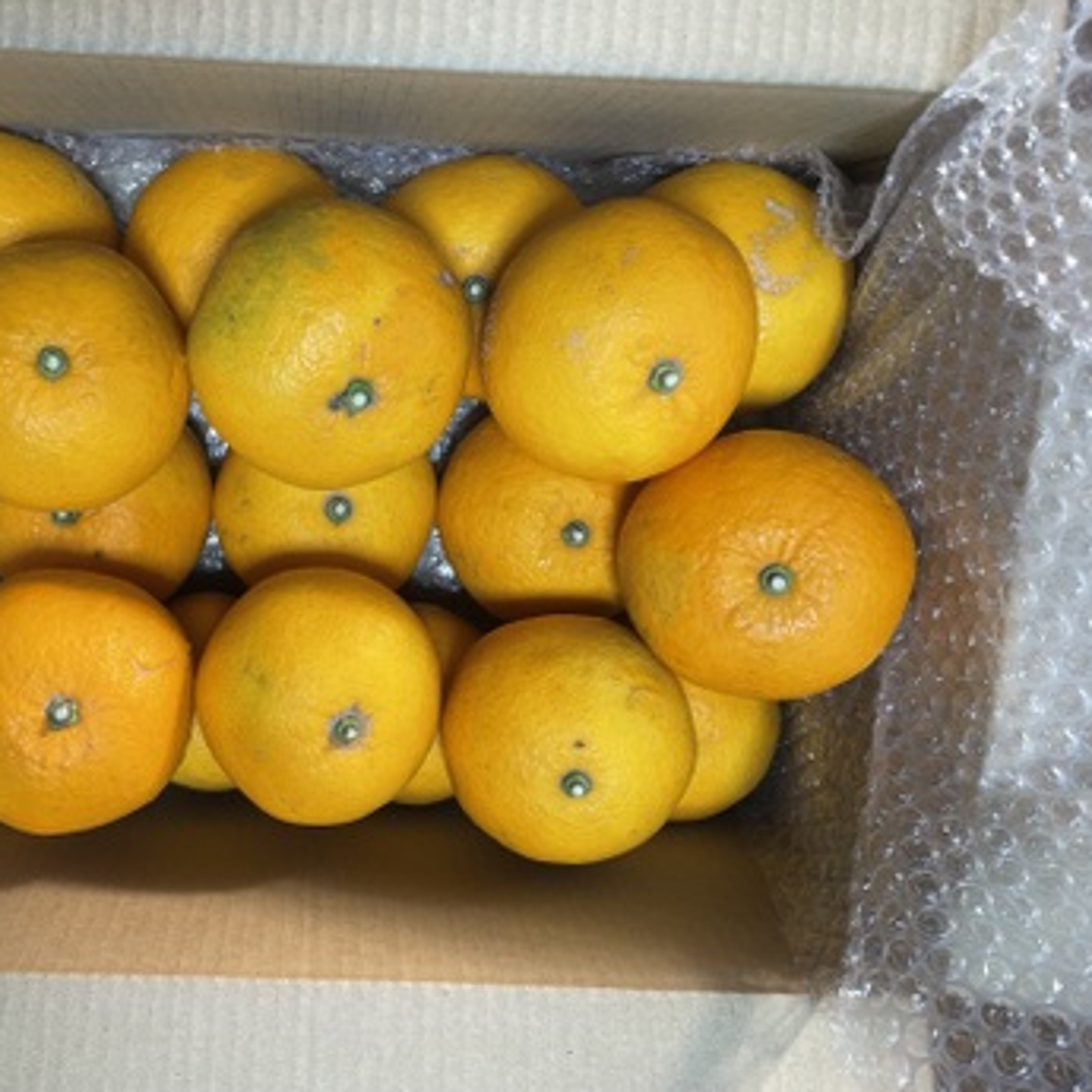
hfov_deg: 50.0
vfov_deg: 51.1
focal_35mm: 32
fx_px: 1142
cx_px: 348
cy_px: 554
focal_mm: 4.2
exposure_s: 1/120
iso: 80
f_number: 1.6
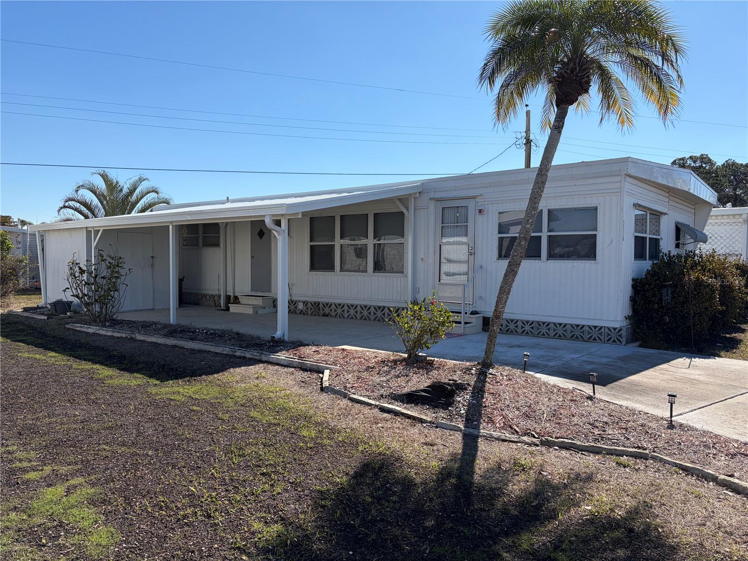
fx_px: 562
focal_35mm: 26
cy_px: 280
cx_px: 374
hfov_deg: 67.3
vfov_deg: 53.1
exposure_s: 1/4950
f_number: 1.6
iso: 50
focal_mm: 5.96
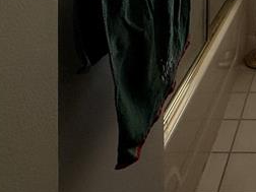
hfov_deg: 27.9
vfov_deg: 19.0
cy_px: -162
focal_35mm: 57
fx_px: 422
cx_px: 333
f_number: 2.2
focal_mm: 2.22
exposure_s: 1/151
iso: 64
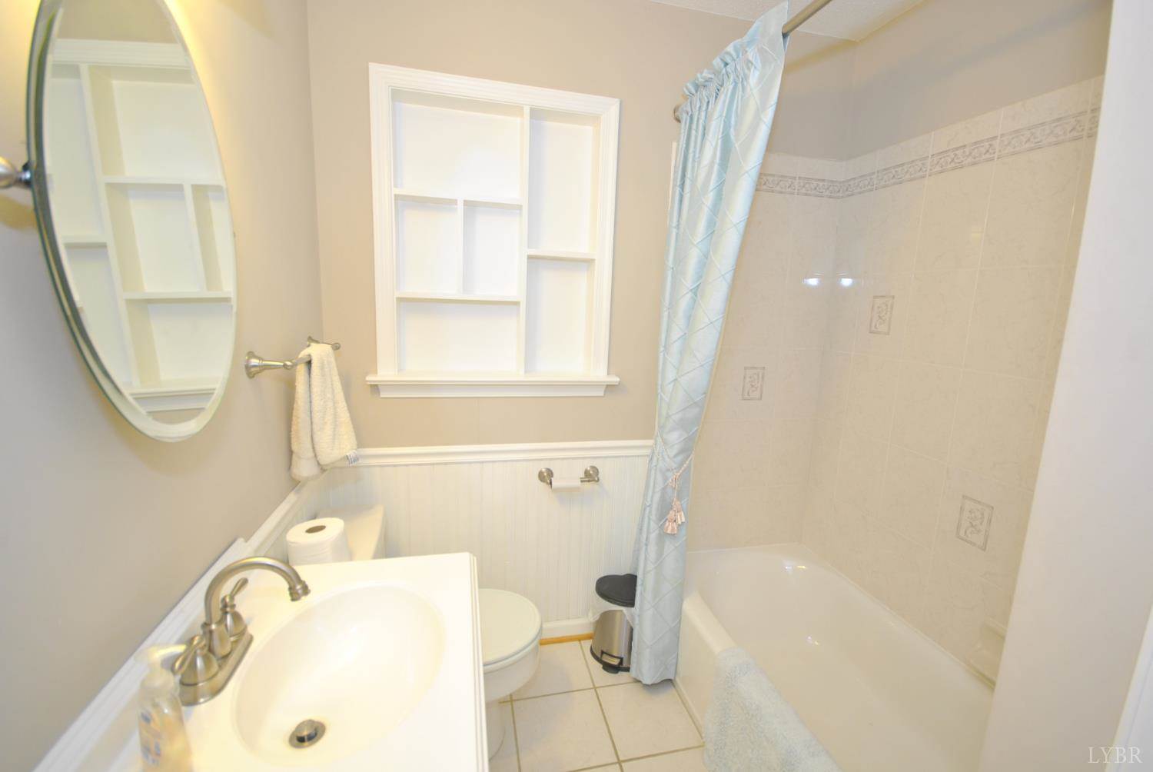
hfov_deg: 100.3
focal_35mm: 15
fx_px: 481
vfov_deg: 77.5
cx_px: 576
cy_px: 386
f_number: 4
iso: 320
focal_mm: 10
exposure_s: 1/30
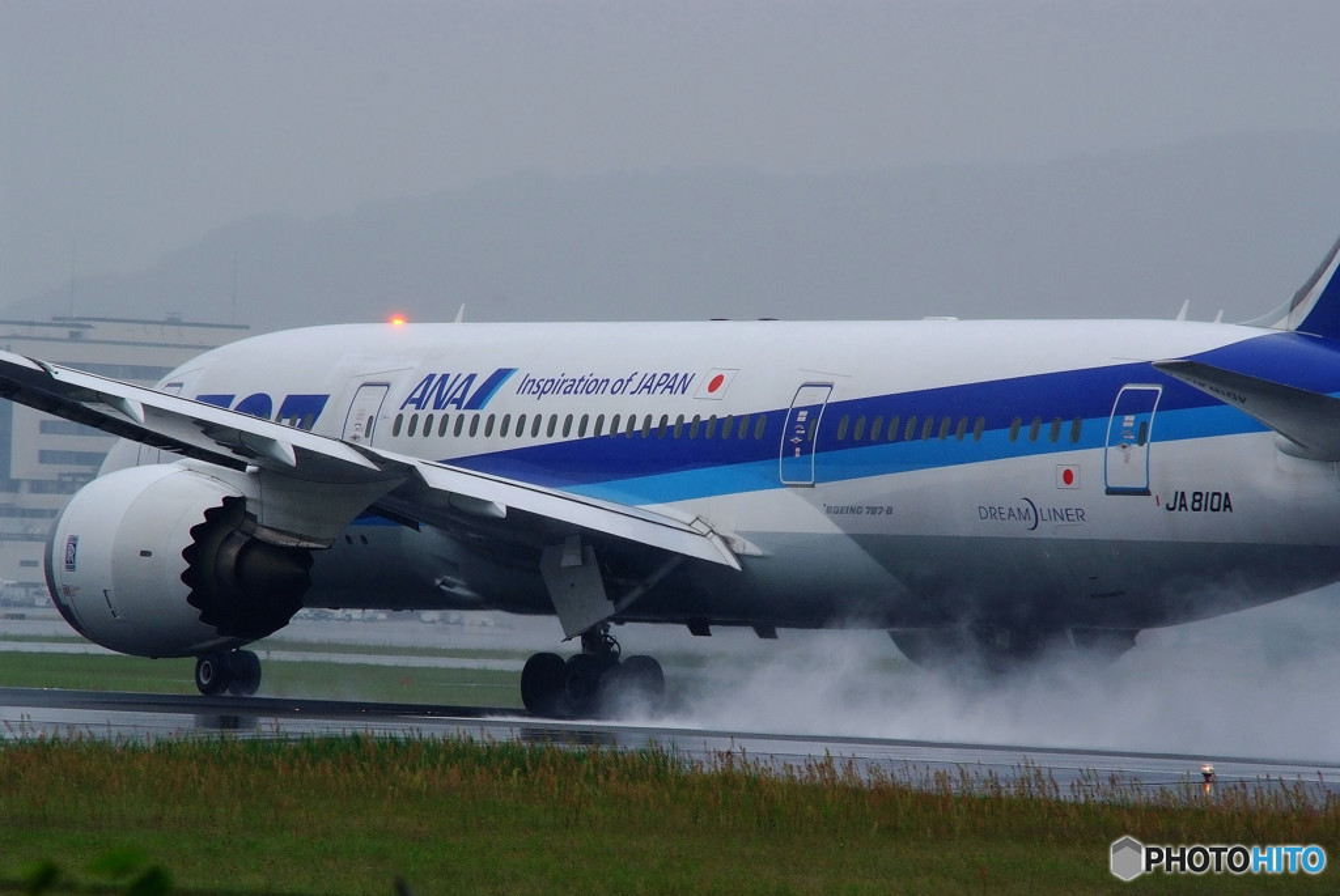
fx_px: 13972
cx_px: 670
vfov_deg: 3.7
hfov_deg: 5.5
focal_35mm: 375
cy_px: 448
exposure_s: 1/450
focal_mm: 250
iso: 500
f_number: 10
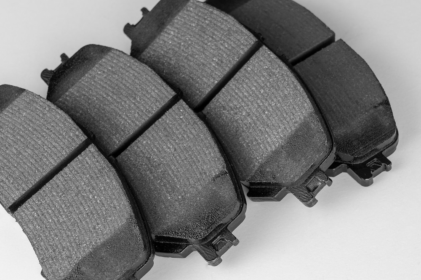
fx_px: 1835
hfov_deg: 13.1
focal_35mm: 157
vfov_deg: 8.7
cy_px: 140
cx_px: 210
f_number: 10
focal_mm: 105
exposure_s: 1/125
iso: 100
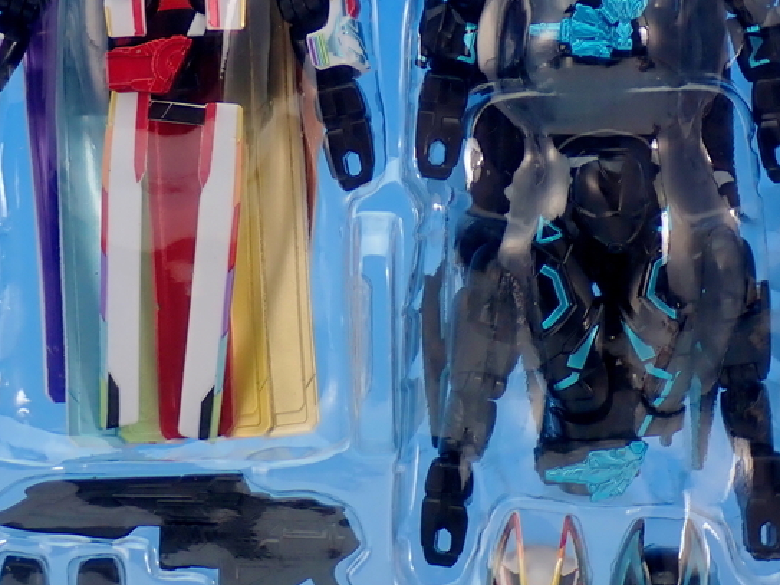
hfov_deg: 16.8
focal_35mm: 117
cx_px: 371
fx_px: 2636
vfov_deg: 12.6
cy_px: 194
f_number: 3.6
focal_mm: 11.09
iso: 100
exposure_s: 1/25
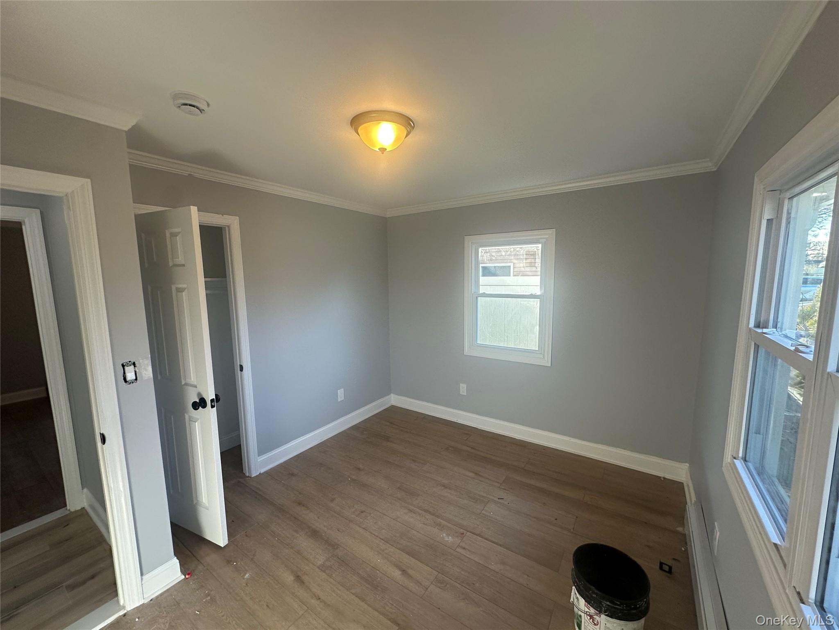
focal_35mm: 14
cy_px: 315
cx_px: 420
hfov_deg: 102.1
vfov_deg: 85.7
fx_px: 339
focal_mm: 2.22
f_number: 2.2
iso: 80
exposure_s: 1/120
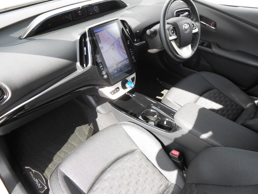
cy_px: 97
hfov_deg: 67.3
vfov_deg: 53.1
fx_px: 194
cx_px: 129
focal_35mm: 26
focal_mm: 4.6
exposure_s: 1/50
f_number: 3.5
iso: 80
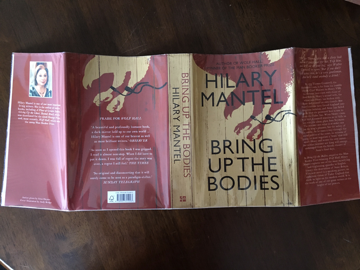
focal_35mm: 29
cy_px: 135
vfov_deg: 48.2
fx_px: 302
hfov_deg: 61.7
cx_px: 180
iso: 250
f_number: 2.2
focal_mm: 4.15
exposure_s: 1/17
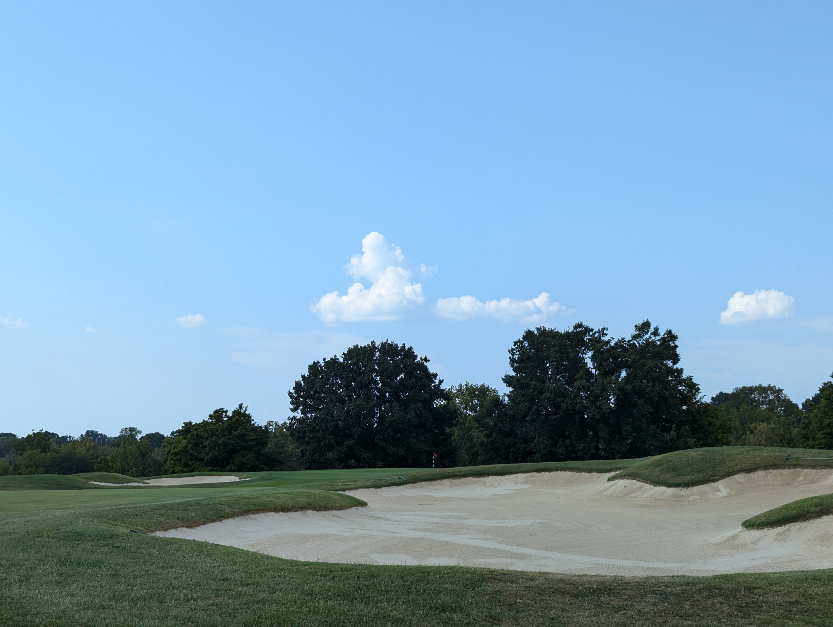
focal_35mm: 48
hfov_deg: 39.6
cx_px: 416
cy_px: 314
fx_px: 1157
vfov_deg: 30.3
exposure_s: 1/2618
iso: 60
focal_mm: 6.81
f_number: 1.85
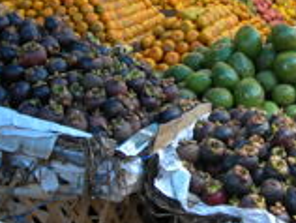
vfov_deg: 15.4
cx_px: 227
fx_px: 822
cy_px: 77
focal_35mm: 96
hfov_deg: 20.2
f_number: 2.8
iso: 50
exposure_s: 1/22.7
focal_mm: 7.8
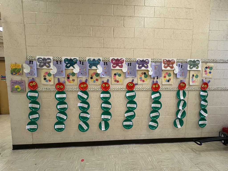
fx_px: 92
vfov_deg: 85.7
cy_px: 86
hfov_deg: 102.1
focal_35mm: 14
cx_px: 114
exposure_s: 1/60
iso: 200
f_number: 2.2
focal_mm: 2.22
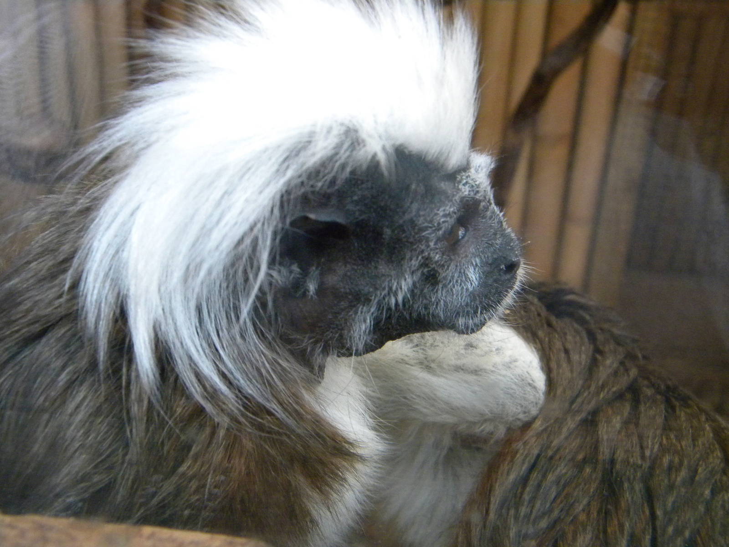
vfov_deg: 35.1
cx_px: 364
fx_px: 863
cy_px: 274
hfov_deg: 45.8
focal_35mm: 41
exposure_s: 1/140
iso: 629
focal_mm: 7.3
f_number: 3.8
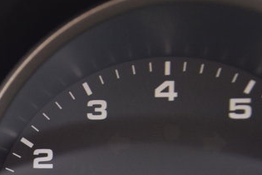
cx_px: -143
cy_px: 267
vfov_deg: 8.1
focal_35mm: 166
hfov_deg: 11.8
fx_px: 1208
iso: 400
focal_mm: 34
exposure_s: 1/125
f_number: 5.6
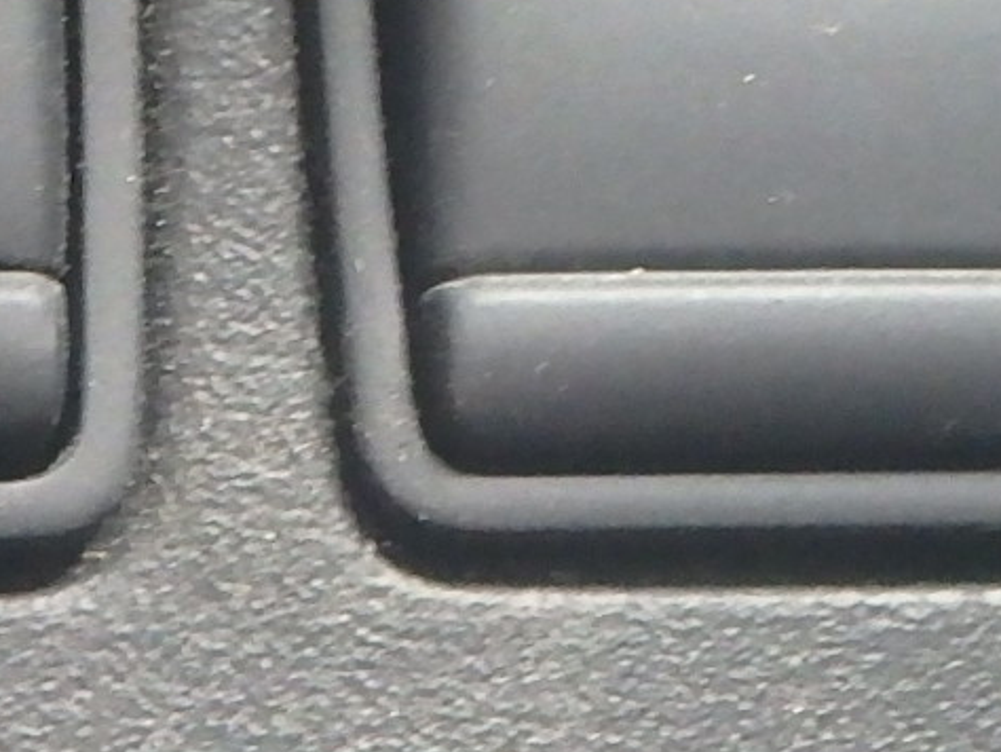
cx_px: 315
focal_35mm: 429
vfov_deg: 3.5
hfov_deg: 4.6
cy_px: -82
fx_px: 12412
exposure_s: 1/40
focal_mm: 19
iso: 800
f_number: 5
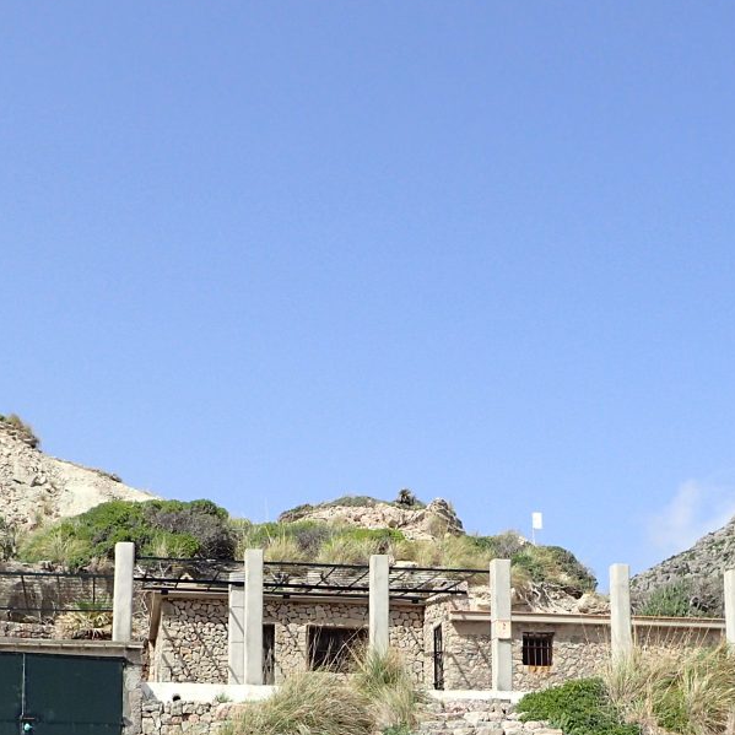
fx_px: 1417
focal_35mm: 59
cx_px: 348
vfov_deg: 27.5
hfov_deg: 29.1
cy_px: 723
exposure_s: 1/200
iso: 100
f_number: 8
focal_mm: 4.5
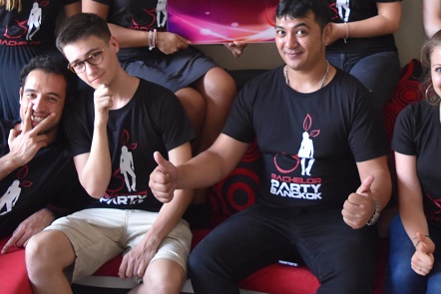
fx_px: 674
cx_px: 289
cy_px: 14
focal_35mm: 55
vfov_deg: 23.8
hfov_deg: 35.9
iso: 2000
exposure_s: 1/60
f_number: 3.5
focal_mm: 18
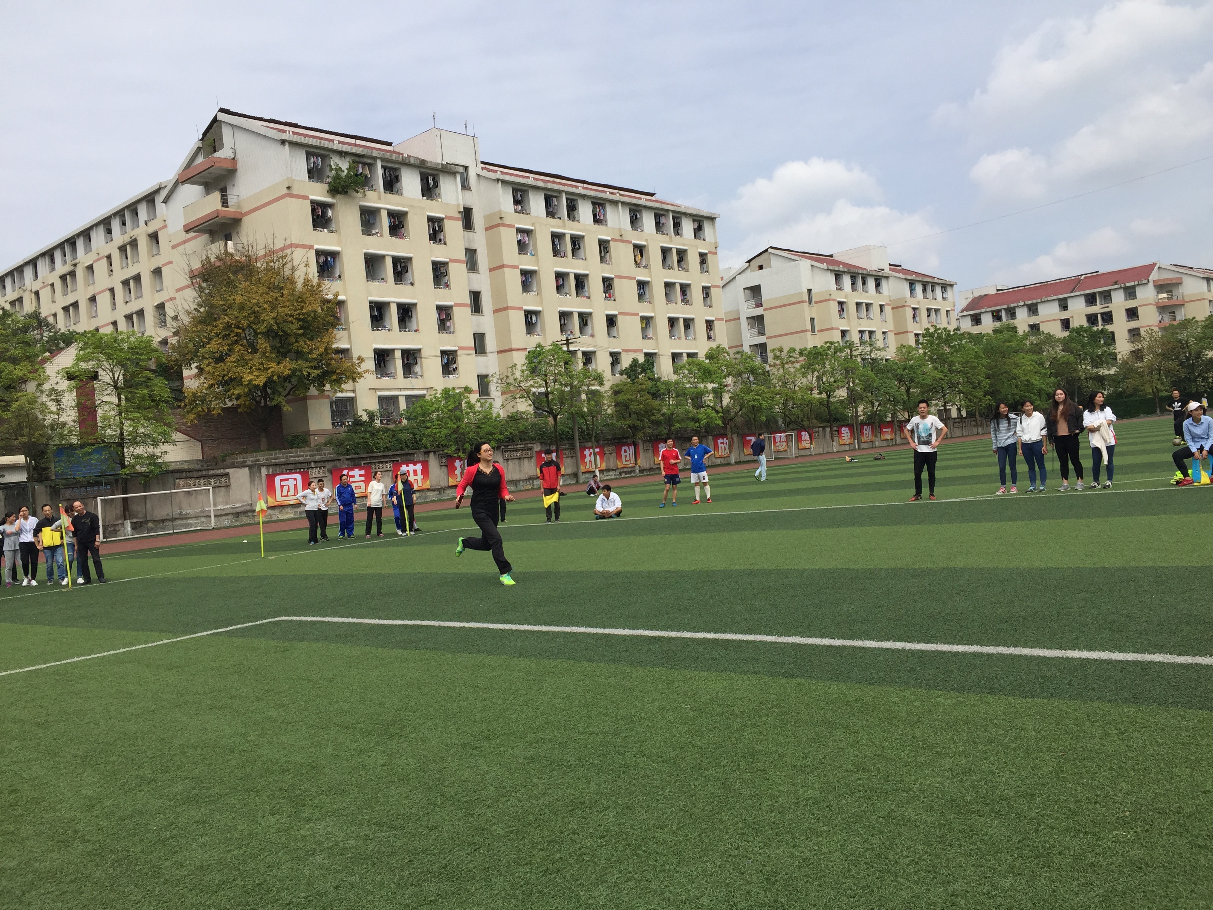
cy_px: 455
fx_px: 1016
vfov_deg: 48.2
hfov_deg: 61.7
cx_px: 606
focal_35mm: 29
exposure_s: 1/2639
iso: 32
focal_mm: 4.15
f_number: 2.2
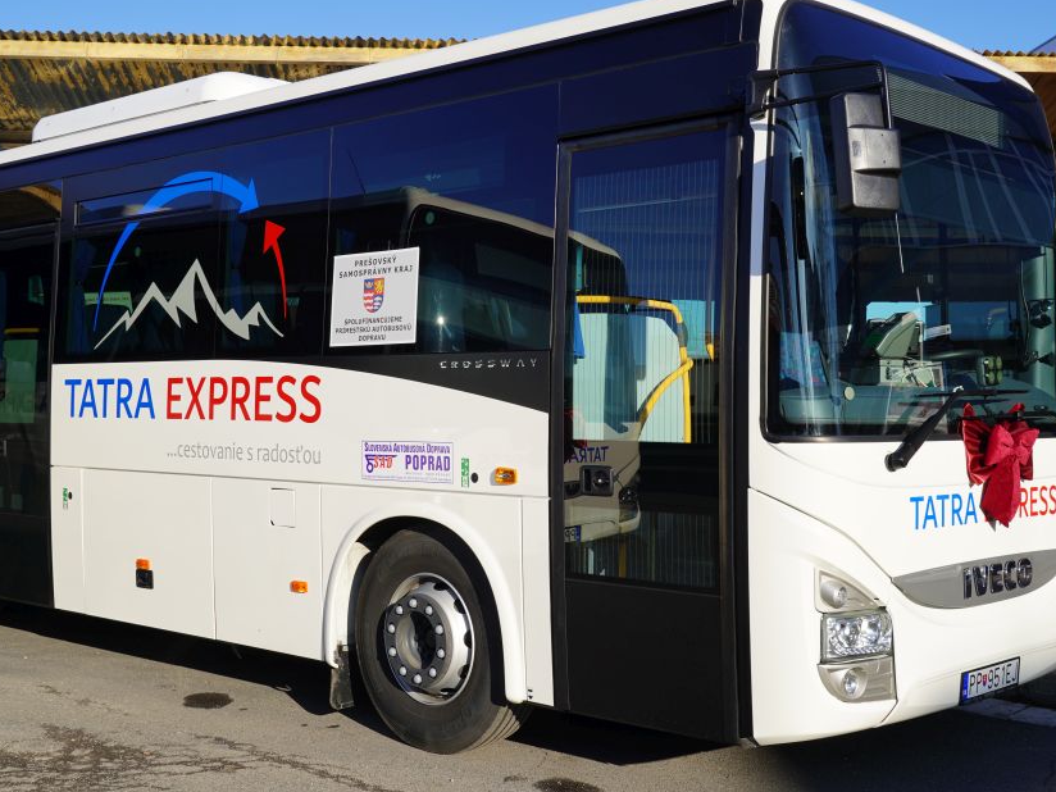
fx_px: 1312
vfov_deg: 33.6
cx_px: 554
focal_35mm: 43
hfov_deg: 43.8
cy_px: 368
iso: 100
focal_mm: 36
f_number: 9
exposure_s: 1/125
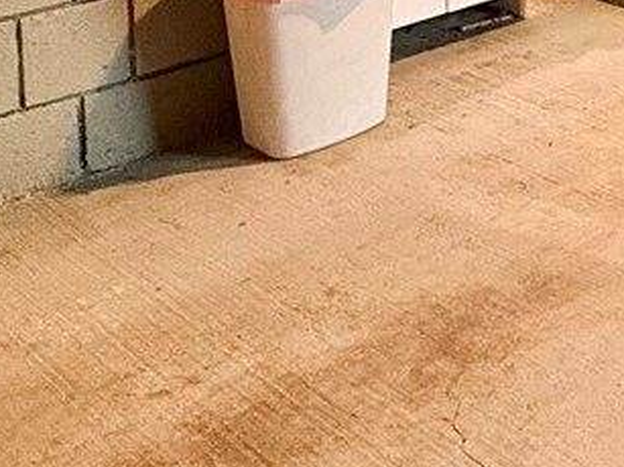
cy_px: -357
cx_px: 1016
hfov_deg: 21.1
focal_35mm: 73
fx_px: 1315
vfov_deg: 16.9
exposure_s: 1/60
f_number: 2.2
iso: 250
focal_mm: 2.22
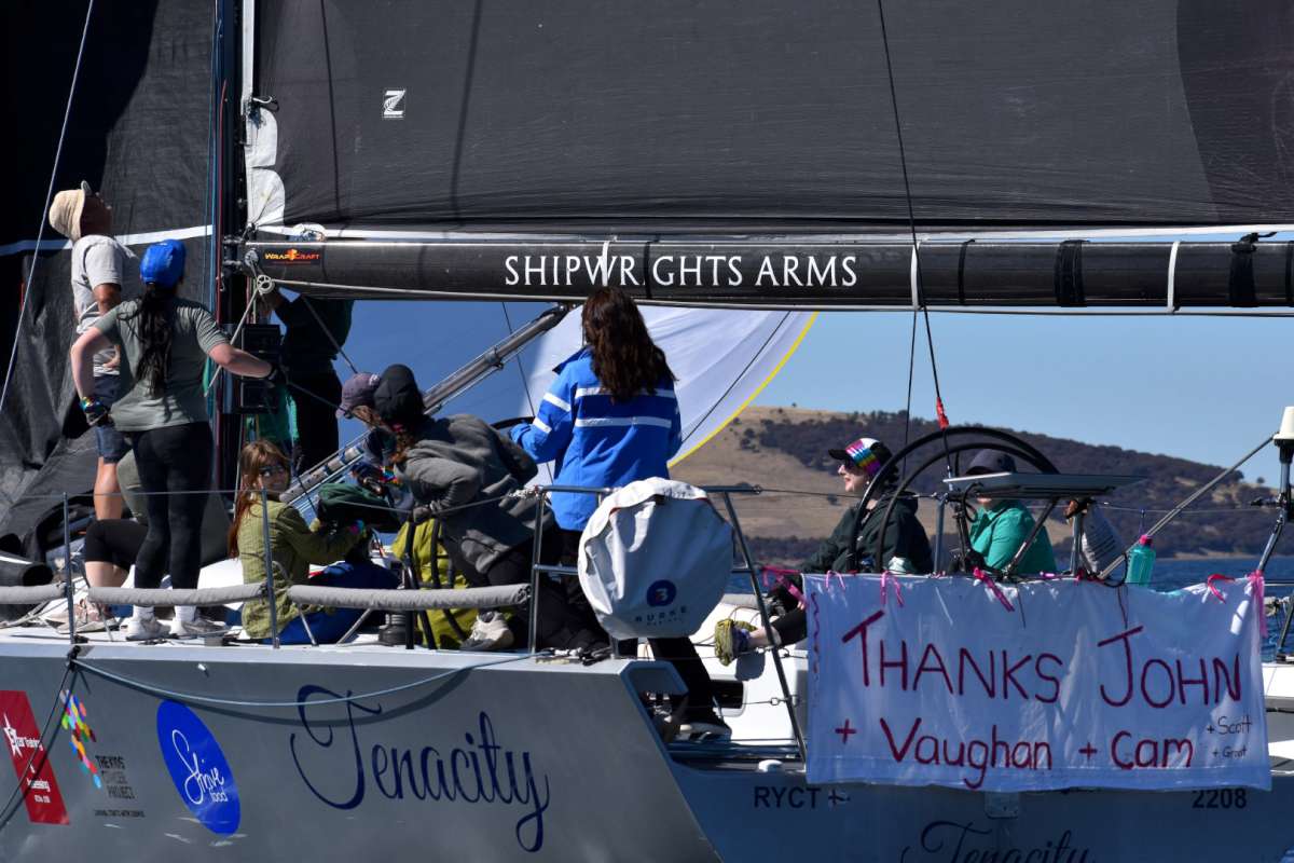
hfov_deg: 11.4
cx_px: 647
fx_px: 6469
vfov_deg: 7.6
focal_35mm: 180
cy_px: 432
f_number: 8
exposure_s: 1/2000
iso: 400
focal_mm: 120
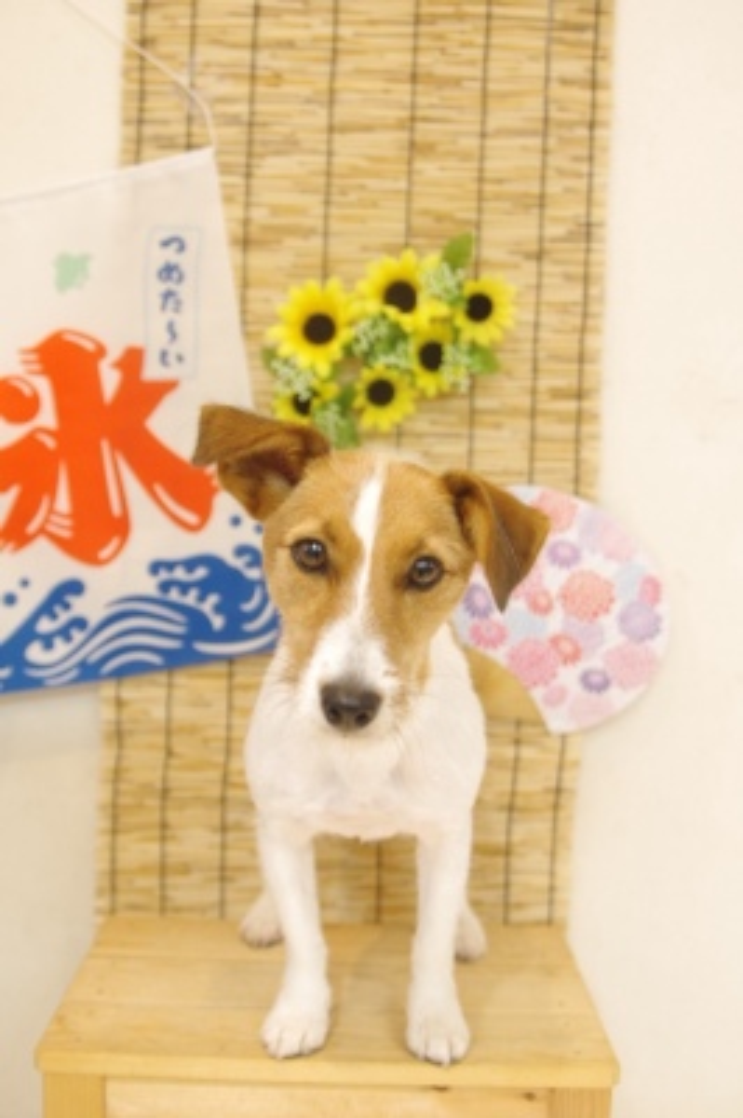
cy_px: 559
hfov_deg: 31.8
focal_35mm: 42
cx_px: 372
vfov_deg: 46.4
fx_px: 1302
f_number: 2.8
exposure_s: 1/50
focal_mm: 28
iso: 640
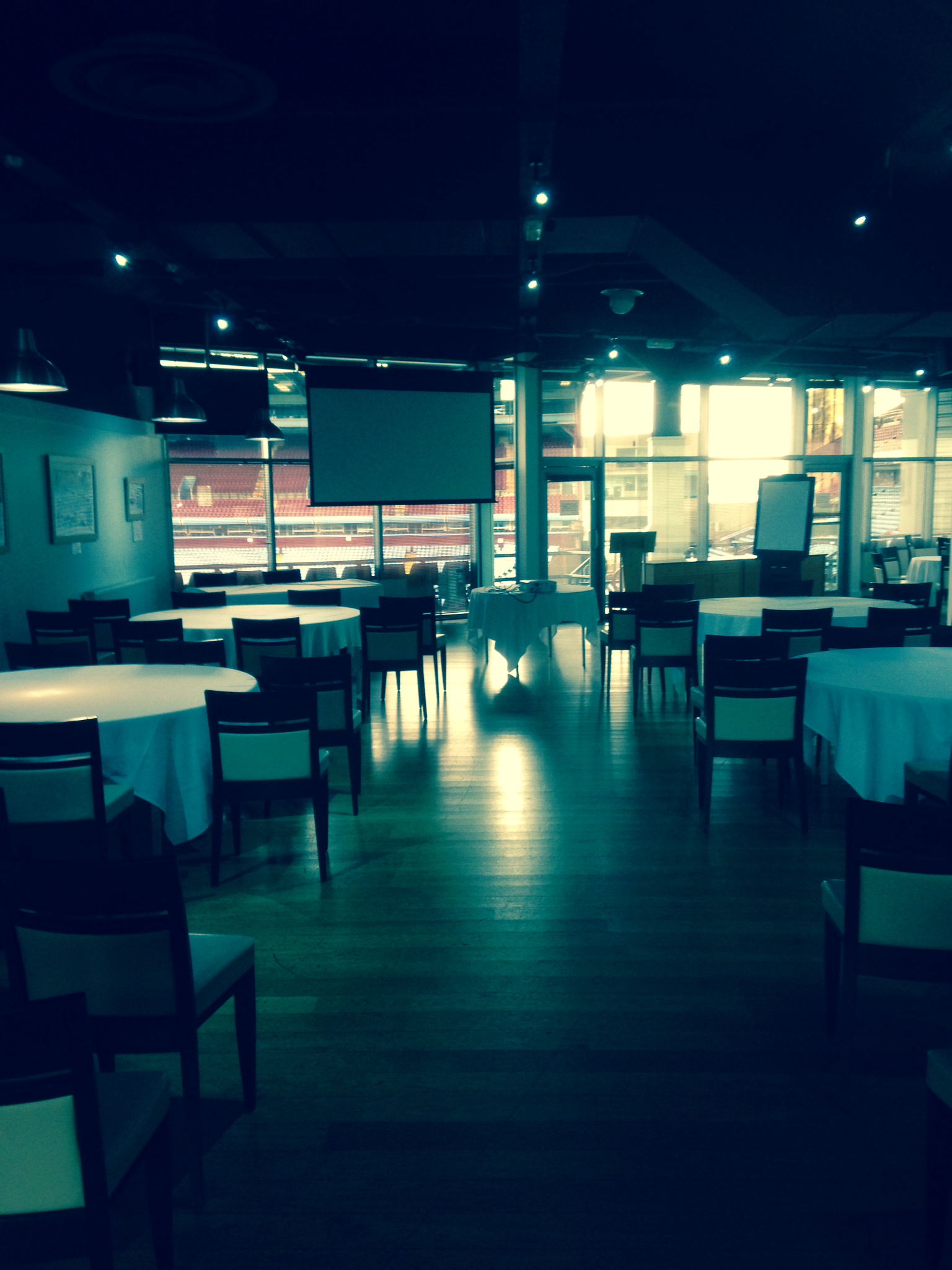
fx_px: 1210
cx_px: 476
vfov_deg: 55.4
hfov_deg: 42.9
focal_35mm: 33
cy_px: 635
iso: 125
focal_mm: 4.12
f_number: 2.4
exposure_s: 1/20
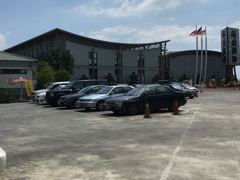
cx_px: 125
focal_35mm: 41
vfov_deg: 34.9
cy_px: 67
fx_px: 284
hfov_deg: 45.8
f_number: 2.2
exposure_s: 1/3344
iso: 25
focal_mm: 4.15
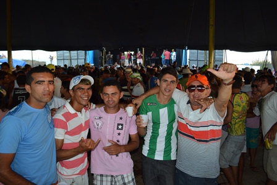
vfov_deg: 48.0
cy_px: 92
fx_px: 208
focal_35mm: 27
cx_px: 138
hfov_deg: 67.4
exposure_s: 1/60
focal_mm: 18
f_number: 3.5
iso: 400
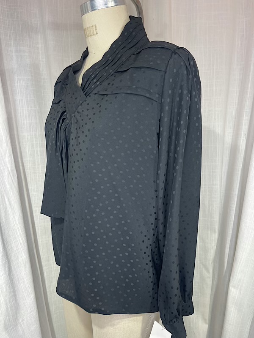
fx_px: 245
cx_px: 127
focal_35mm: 25
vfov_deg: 69.4
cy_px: 169
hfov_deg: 54.9
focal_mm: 5.1
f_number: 1.6
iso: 64
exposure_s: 1/121
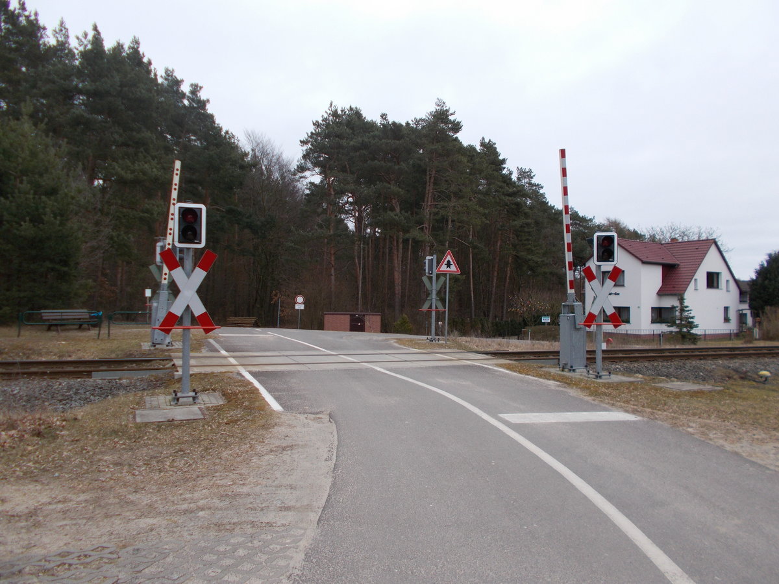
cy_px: 292
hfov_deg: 67.3
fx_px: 585
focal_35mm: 26
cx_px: 390
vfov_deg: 53.1
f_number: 3.2
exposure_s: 1/400
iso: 80
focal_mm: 4.6
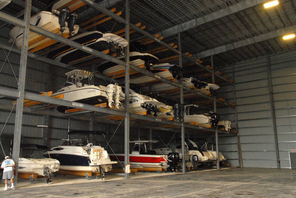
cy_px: 99
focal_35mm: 33
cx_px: 148
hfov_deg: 57.2
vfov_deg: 40.1
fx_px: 272
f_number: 8
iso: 1250
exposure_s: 1/60
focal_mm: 22
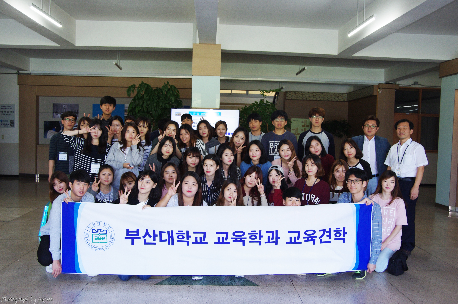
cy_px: 152
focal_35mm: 31
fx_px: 394
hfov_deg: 60.3
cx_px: 229
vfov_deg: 42.2
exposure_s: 1/100
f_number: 4
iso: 800
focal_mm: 21
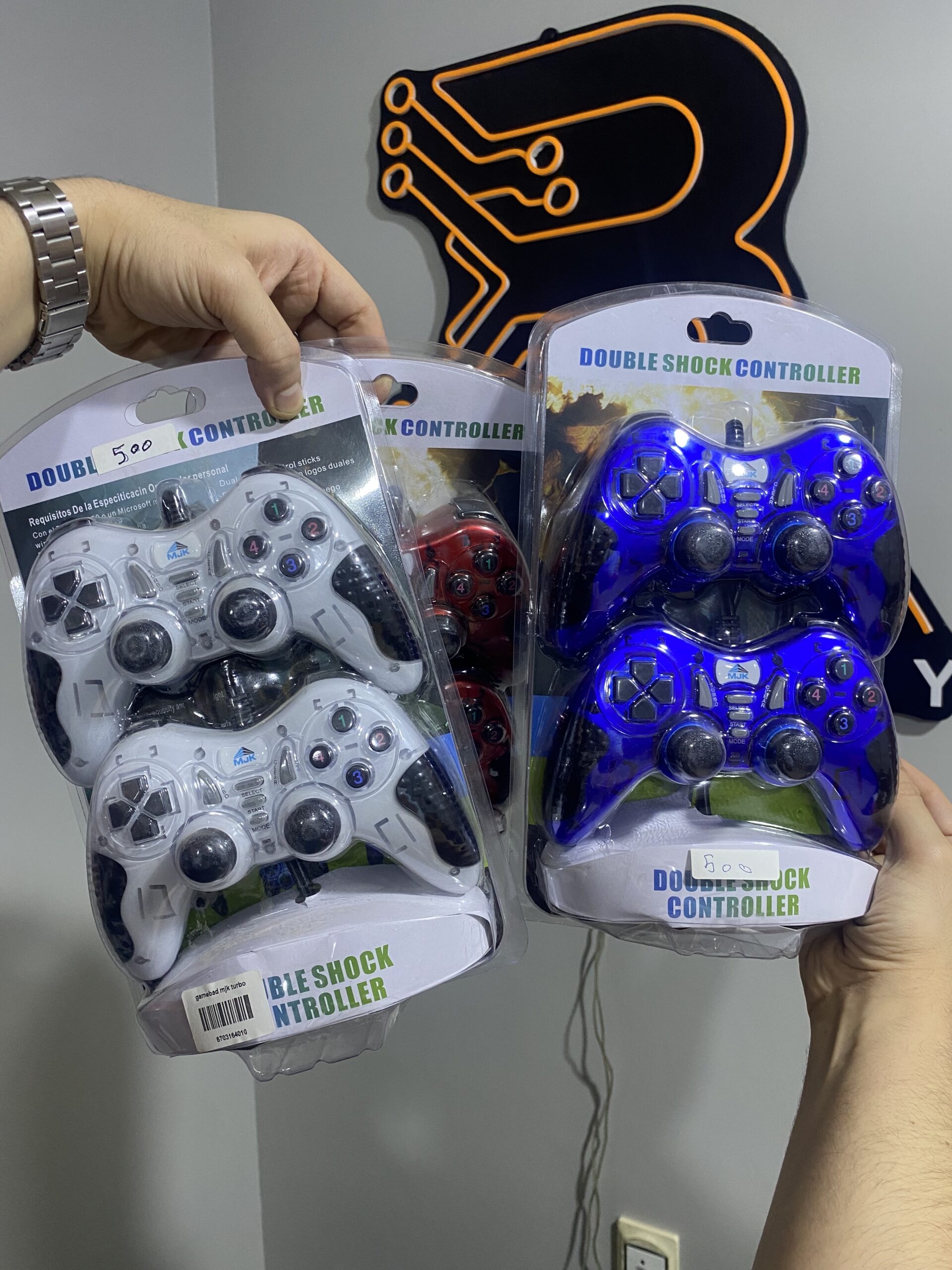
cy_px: 635
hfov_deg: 53.1
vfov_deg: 67.3
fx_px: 953
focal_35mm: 26
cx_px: 476
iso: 125
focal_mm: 4.25
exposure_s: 1/50
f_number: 1.8
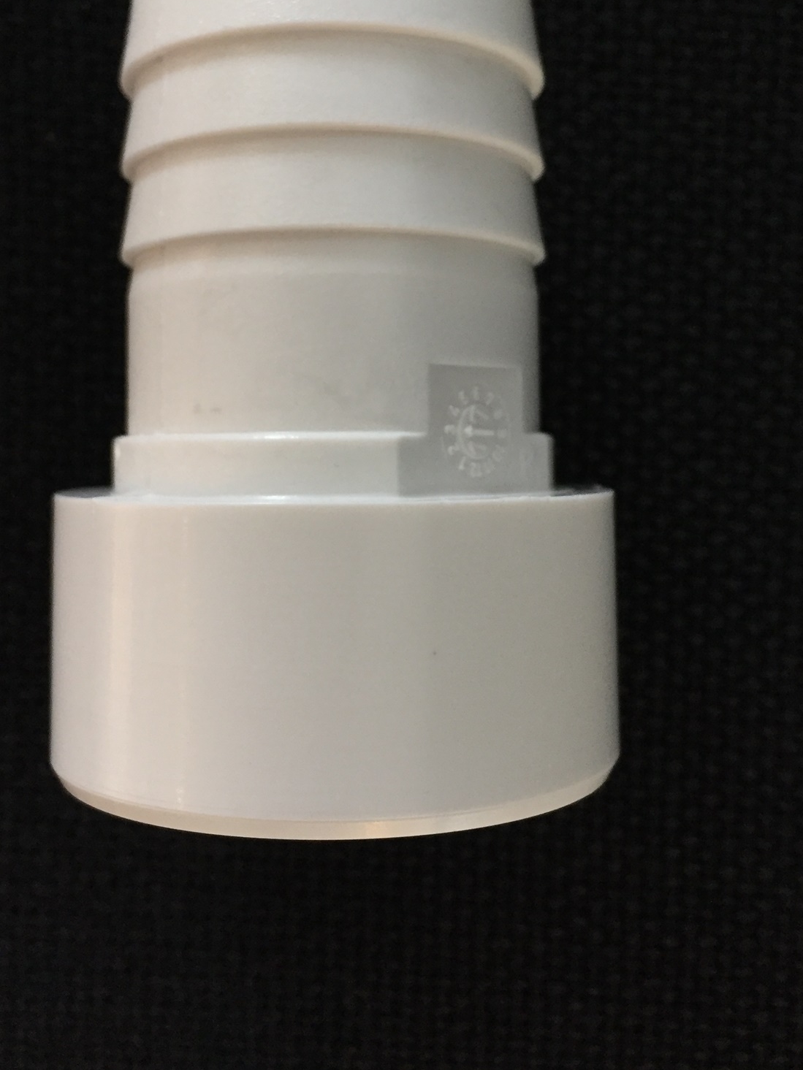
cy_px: 372
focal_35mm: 38
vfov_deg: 48.3
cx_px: 351
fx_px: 1175
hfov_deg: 37.7
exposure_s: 1/33
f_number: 2.2
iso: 160
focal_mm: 4.15
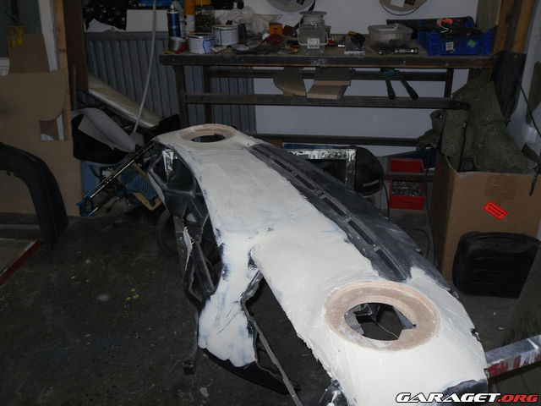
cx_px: 270
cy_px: 203
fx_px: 547
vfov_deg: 40.7
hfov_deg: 52.6
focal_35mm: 35
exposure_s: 1/45
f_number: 3.5
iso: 80
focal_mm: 6.3
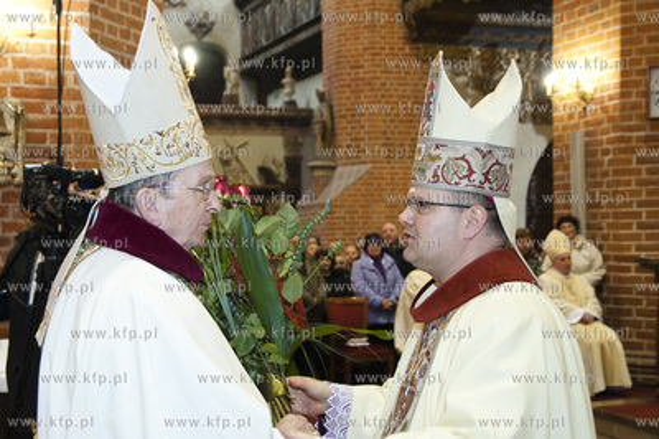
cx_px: 330
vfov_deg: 34.2
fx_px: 713
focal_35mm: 39
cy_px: 220
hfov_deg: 49.6
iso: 1600
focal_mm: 26
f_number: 2.8
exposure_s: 1/40
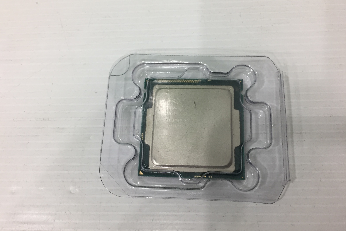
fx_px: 298
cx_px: 173
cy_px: 115
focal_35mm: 31
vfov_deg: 42.3
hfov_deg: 60.3
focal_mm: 4.15
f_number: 2.2
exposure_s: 1/33
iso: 64
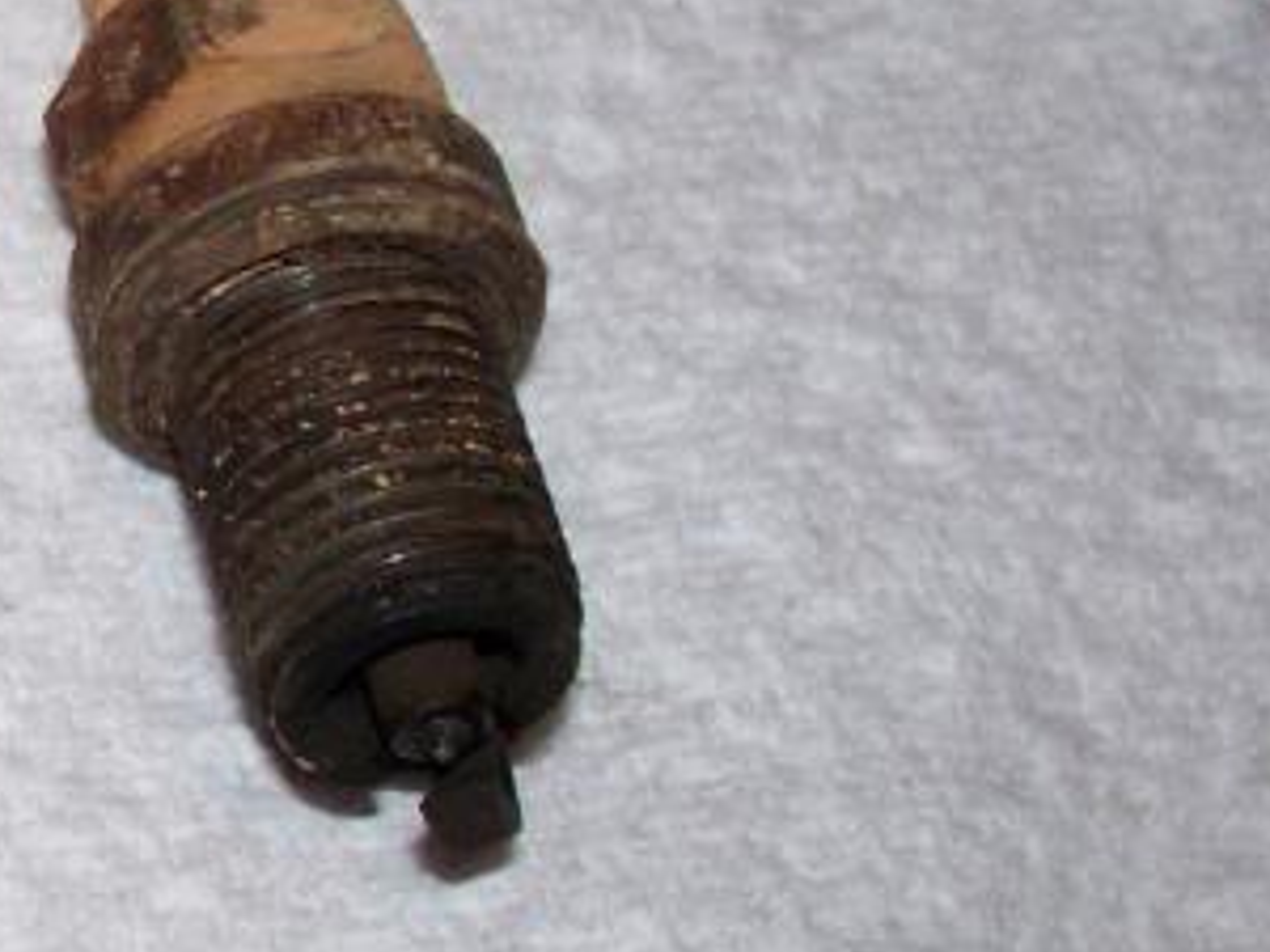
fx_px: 4513
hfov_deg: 14.6
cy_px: 319
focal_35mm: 123
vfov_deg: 12.0
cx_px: -809
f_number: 2.8
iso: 64
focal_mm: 7.5
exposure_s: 1/60
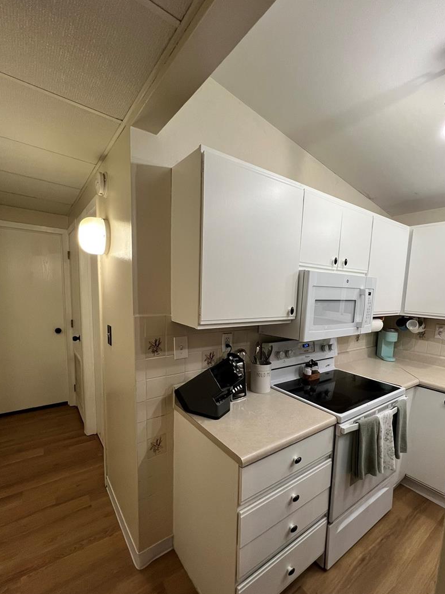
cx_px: 245
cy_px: 323
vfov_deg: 97.9
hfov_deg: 81.5
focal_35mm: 15
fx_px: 257
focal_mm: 1.57
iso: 200
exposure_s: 1/120
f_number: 1.8
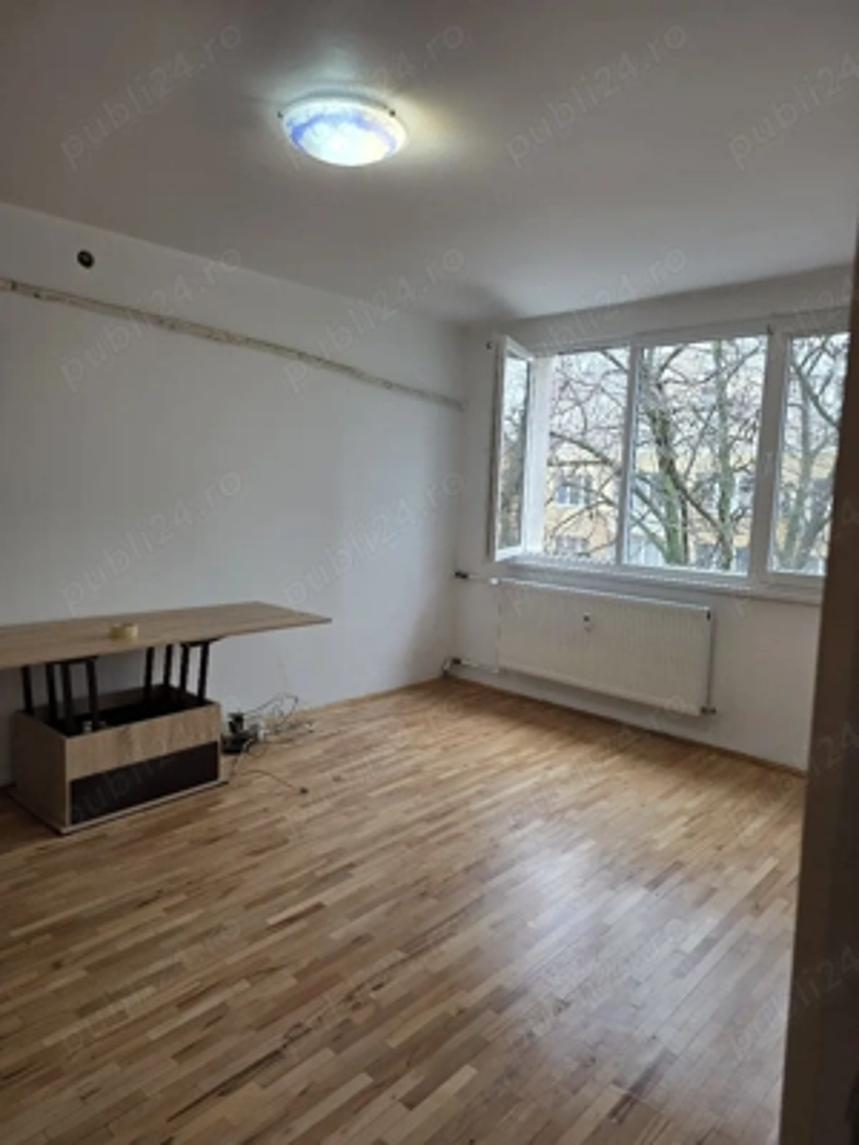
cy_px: 572
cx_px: 430
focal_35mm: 23
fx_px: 761
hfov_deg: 58.9
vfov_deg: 73.9
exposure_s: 1/101
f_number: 1.7
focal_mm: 6.25
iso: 50
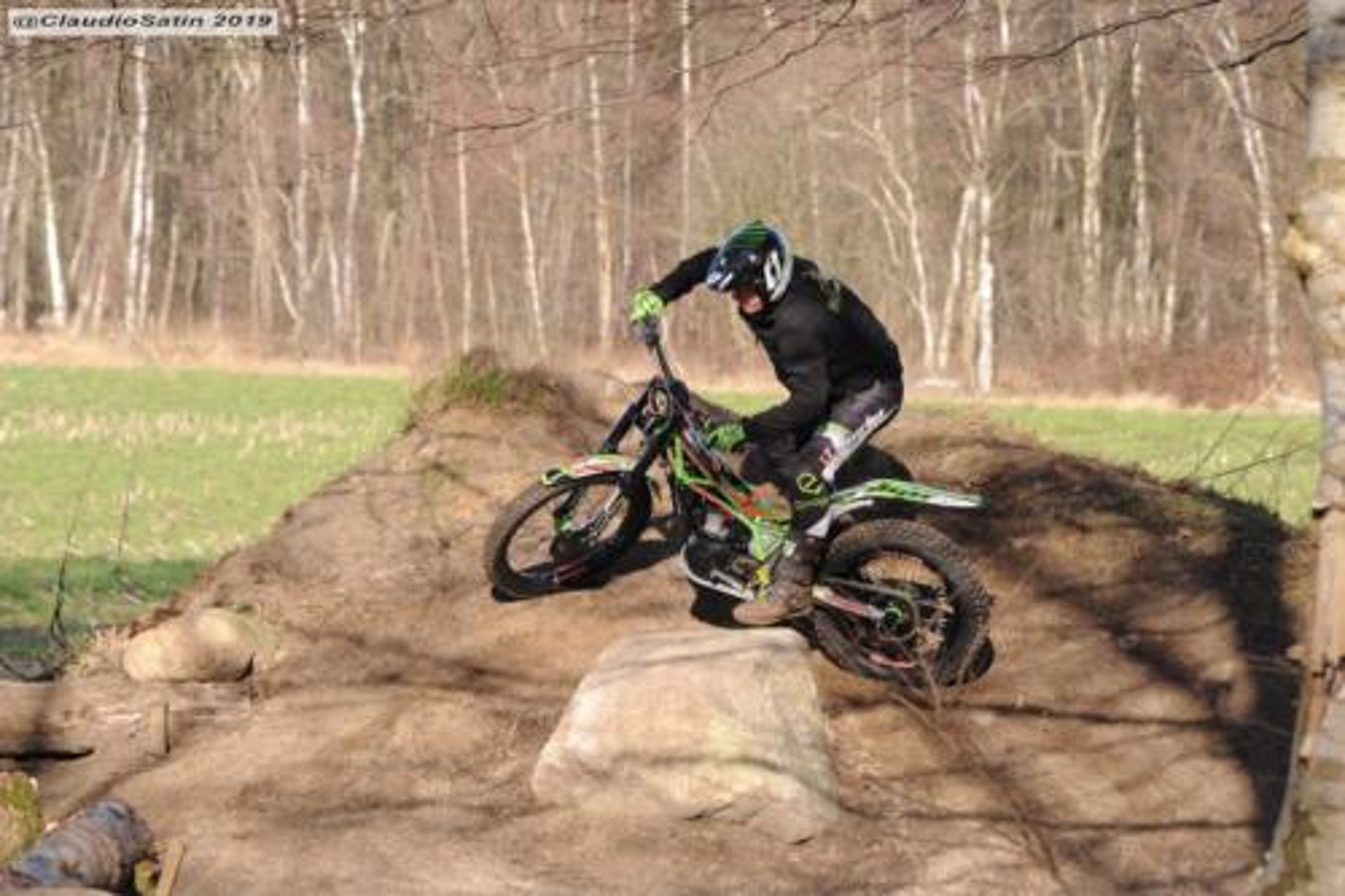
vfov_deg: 8.1
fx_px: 6349
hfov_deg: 12.1
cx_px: 672
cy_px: 448
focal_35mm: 170
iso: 250
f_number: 8
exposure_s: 1/250
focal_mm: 170
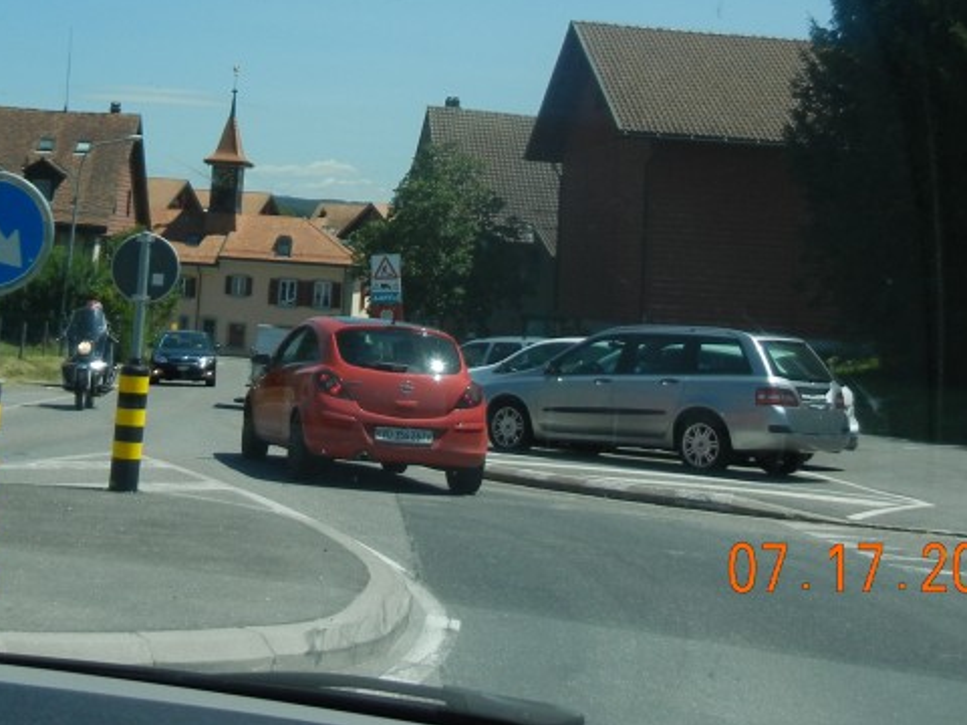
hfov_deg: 30.1
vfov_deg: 21.9
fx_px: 1788
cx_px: 330
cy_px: -44
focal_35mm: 64
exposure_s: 1/412
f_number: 7
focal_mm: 5.4
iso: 160
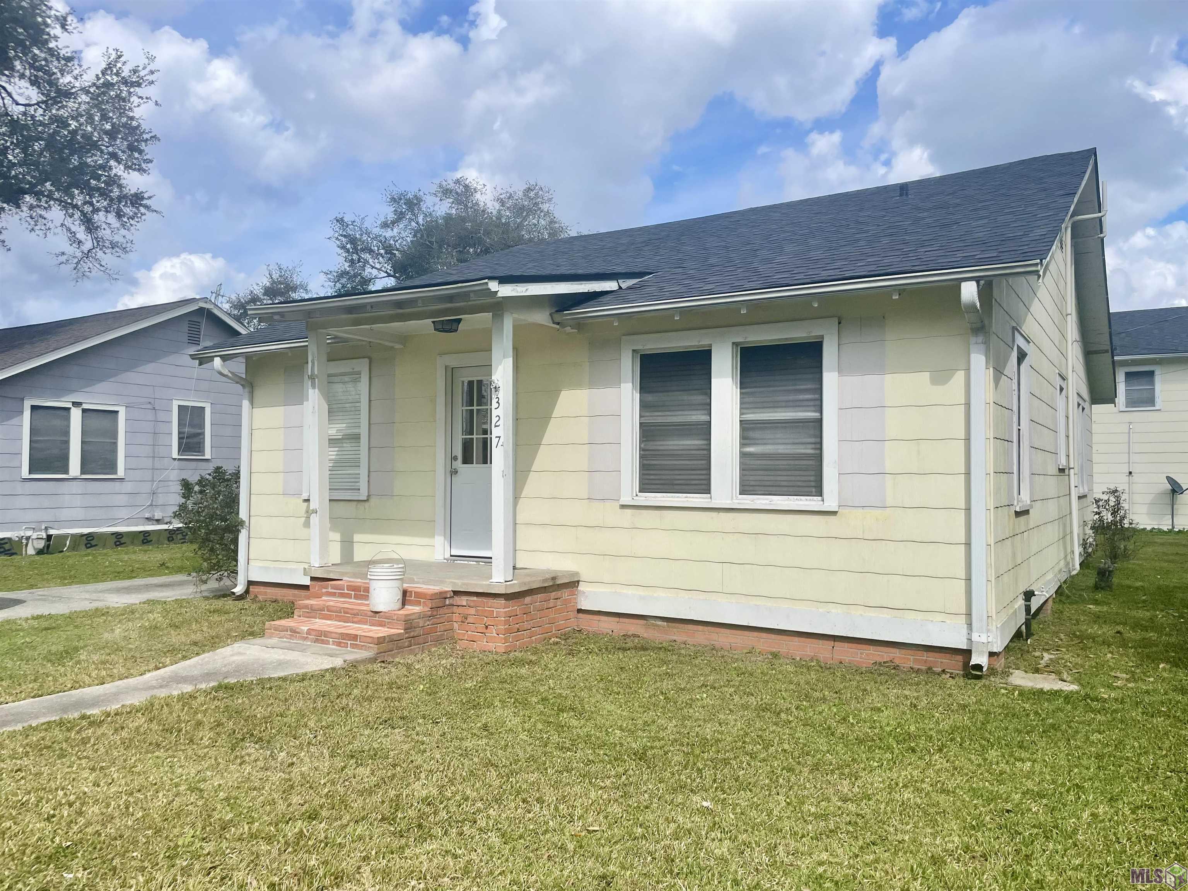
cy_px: 446
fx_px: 892
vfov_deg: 53.1
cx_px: 594
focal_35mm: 26
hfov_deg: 67.3
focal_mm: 4.2
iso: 32
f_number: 1.6
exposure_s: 1/4000
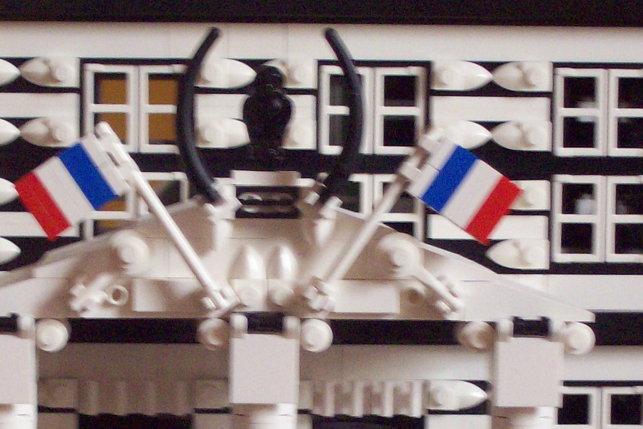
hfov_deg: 13.6
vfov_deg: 9.1
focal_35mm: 151
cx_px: 215
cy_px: 351
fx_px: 2697
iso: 160
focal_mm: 11.6
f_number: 3.8
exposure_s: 1/18.1
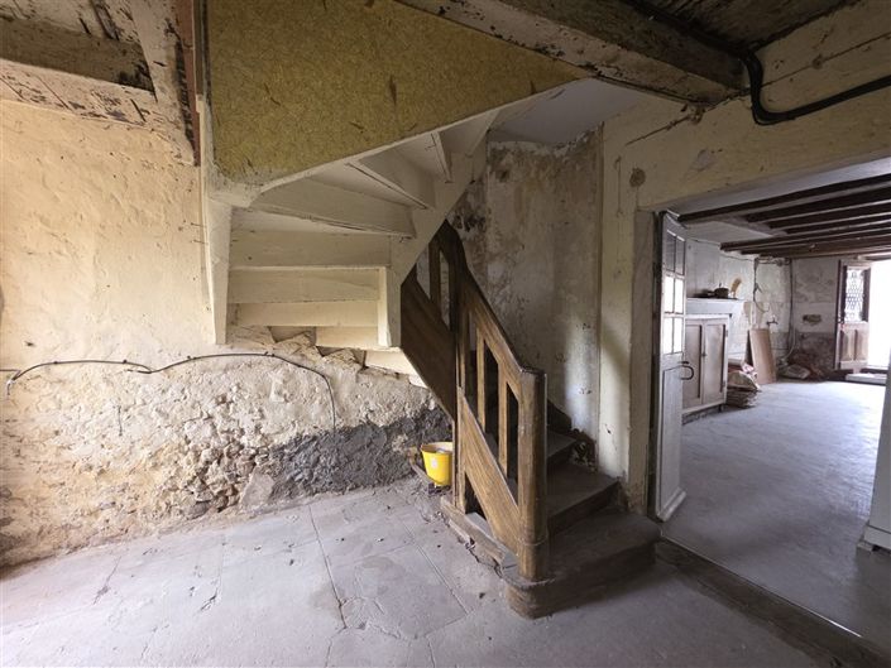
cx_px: 446
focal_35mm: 13
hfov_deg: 106.2
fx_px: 335
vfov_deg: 89.9
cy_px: 334
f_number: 1.9
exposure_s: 1/50
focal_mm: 2.2
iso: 125
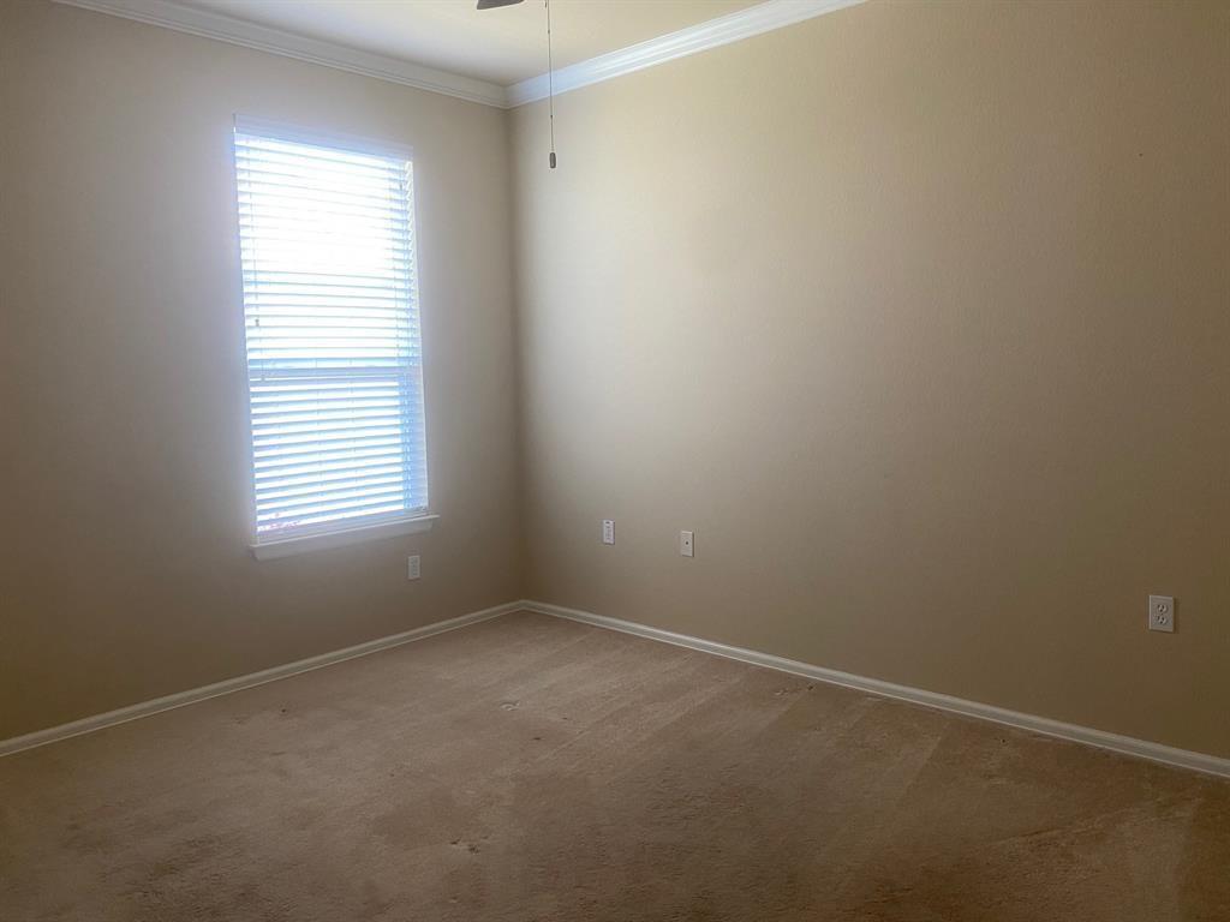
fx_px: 924
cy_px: 461
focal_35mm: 26
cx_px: 615
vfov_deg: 53.1
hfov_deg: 67.3
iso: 125
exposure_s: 1/60
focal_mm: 4.25
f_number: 1.8
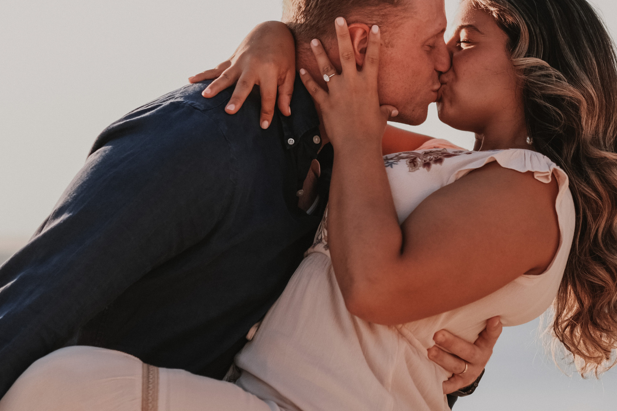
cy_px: 204
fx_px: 2588
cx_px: 343
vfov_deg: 9.1
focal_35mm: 151
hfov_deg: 13.6
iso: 200
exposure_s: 1/4000
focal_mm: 56
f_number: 1.4
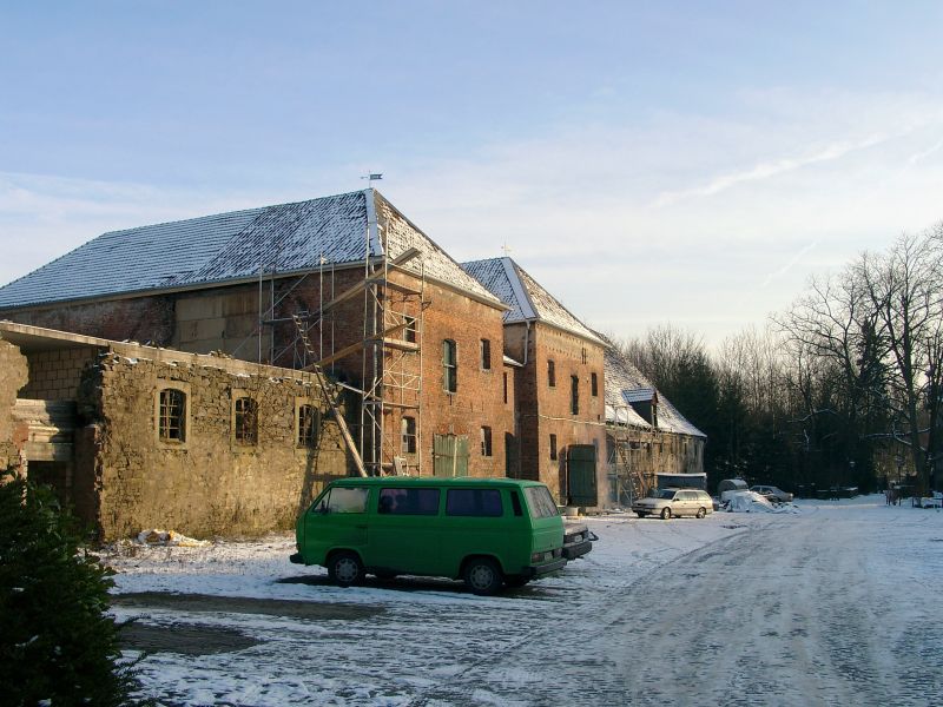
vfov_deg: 38.7
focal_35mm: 37
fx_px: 1008
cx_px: 472
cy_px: 354
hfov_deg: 50.1
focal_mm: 7.69
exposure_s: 1/416
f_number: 4
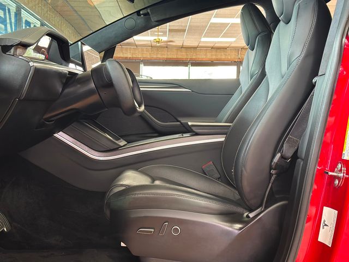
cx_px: 174
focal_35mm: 48
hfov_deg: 39.7
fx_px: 484
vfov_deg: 30.3
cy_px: 131
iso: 250
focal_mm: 6.86
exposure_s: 1/60
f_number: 1.78
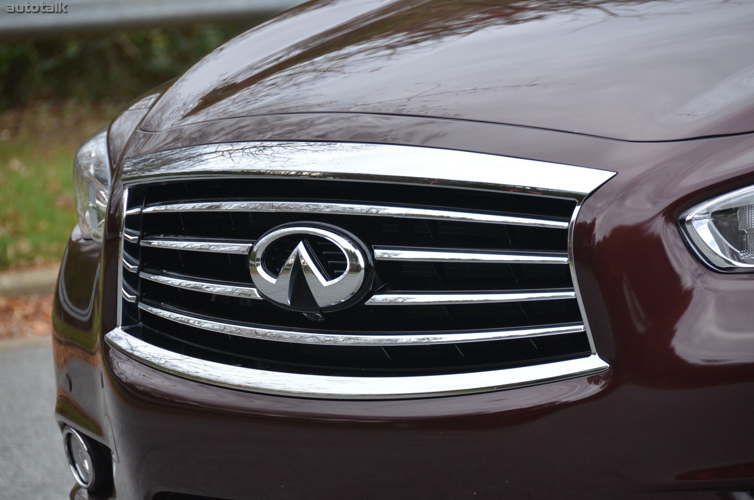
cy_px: 250
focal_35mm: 300
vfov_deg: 4.6
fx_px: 6270
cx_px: 377
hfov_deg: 6.9
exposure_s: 1/800
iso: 800
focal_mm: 200
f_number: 5.6
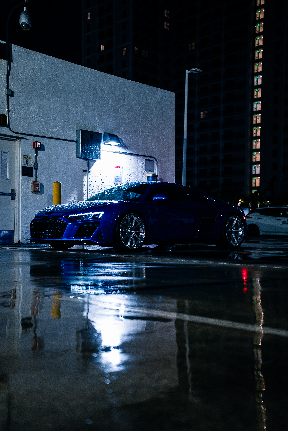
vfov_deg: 43.6
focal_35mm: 45
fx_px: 539
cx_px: 144
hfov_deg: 29.9
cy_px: 216
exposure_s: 1/50
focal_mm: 45
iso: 400
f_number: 2.2
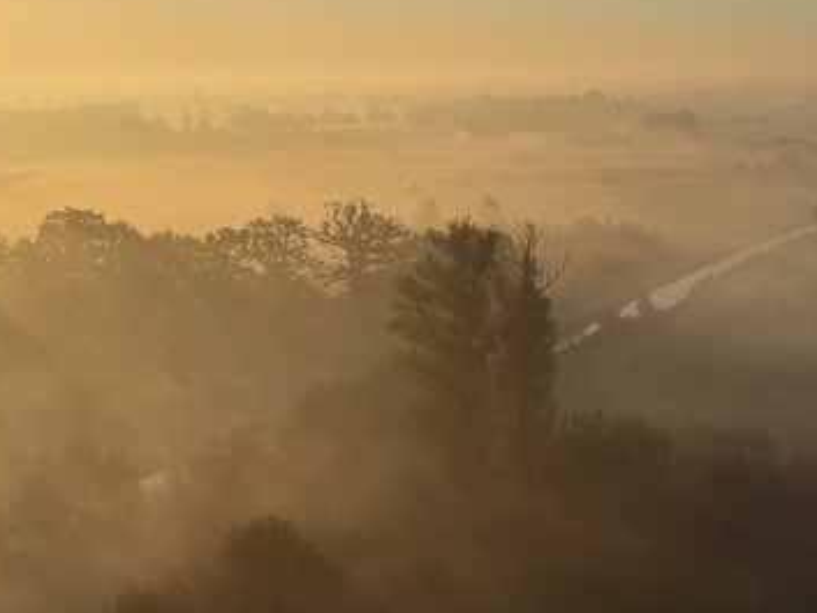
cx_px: 500
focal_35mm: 68
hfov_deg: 28.5
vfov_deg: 21.5
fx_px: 1605
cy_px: 204
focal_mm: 6.76
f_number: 1.78
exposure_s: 1/6173
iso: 80
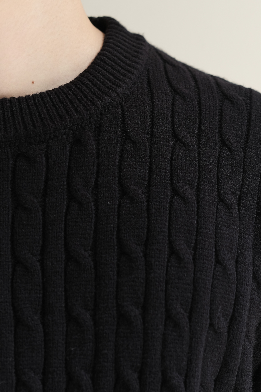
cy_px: 196
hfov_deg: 25.5
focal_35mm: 53
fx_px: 576
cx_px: 130
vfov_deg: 37.5
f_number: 2.5
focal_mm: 35
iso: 320
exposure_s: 1/125
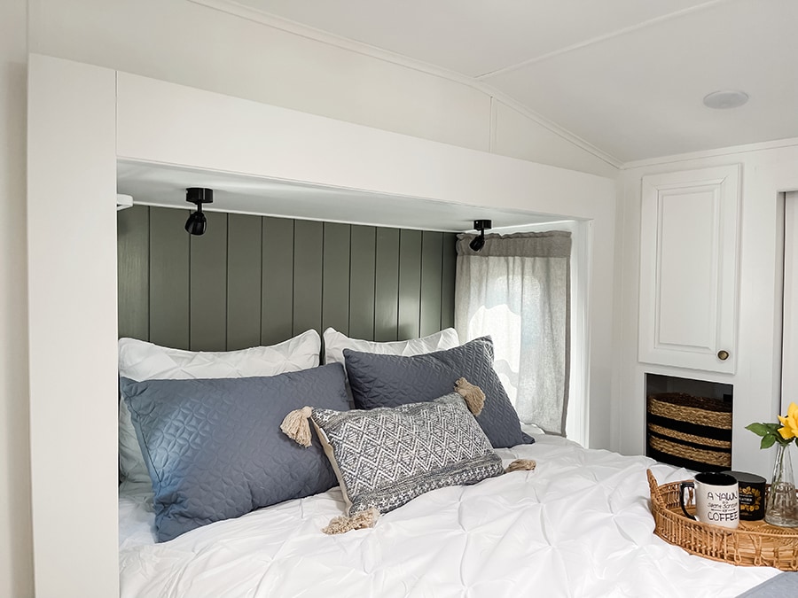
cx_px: 399
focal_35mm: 26
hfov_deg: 67.3
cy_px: 299
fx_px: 599
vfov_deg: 53.1
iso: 80
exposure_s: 1/120
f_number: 1.6
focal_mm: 5.1
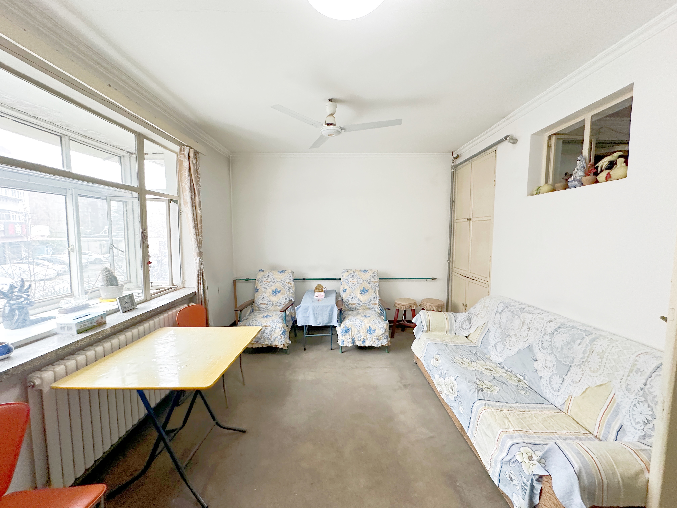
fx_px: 274
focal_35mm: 14
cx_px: 338
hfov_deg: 102.1
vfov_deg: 85.7
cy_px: 254
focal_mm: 2.22
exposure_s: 1/98
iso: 320
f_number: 2.2
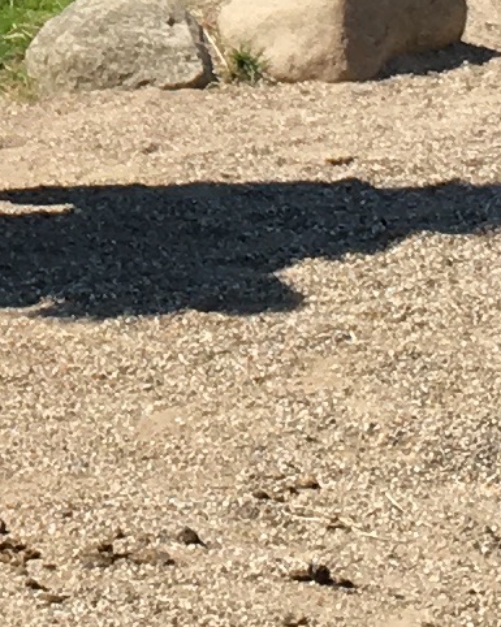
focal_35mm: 237
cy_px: -535
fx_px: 4397
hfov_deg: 6.4
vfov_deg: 7.9
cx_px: -470
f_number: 2.2
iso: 25
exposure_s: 1/1115
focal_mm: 4.15
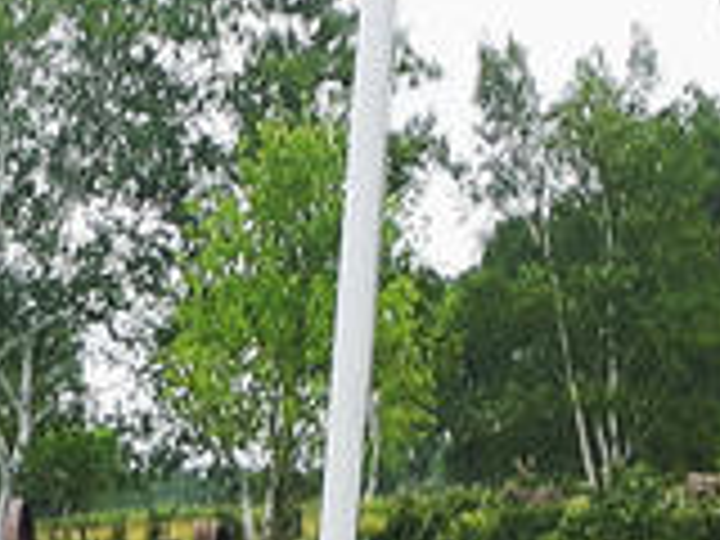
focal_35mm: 81
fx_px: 1685
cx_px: -238
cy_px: 742
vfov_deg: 16.9
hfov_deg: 21.6
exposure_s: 1/328
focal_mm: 3.6
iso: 40
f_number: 1.9
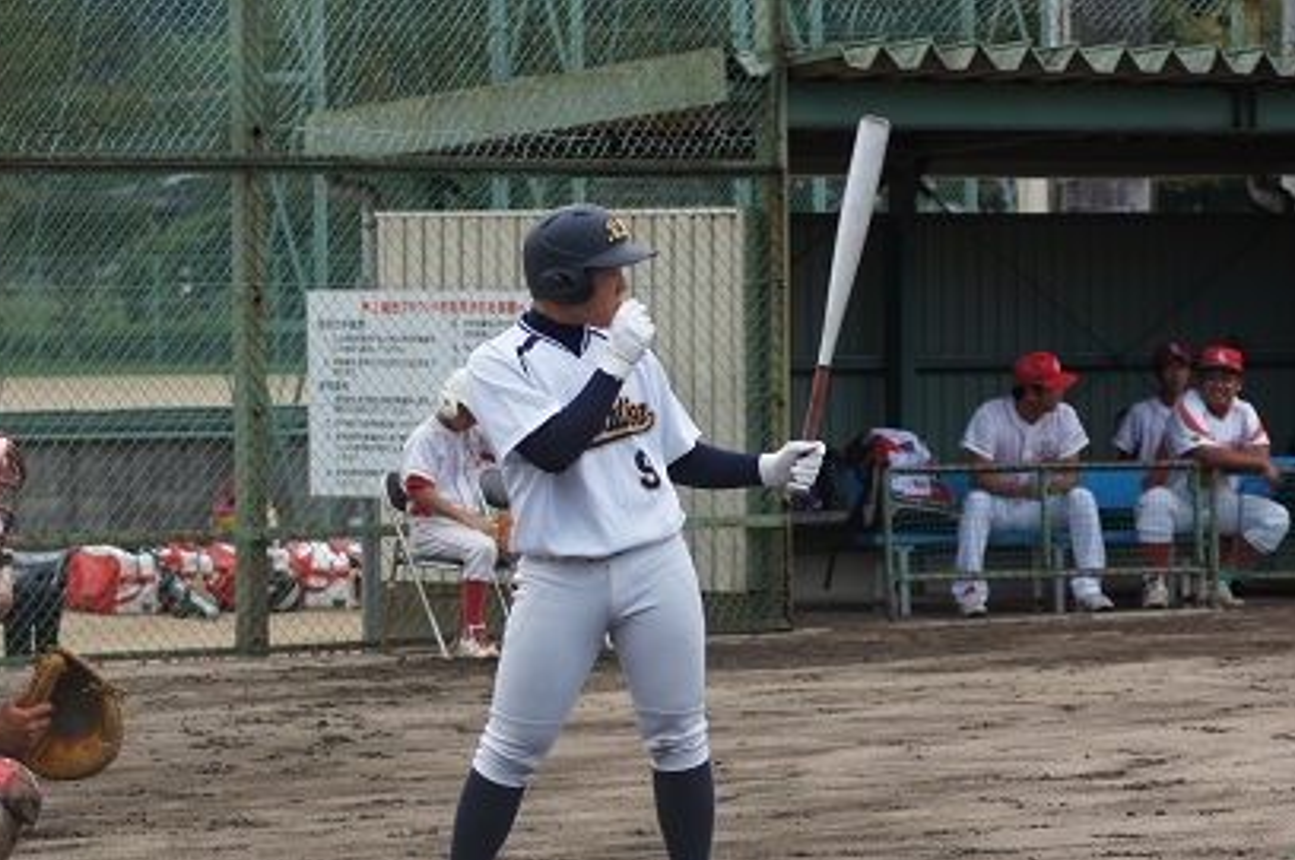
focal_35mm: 217
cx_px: 679
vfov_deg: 6.3
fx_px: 7797
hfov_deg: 9.5
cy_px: 516
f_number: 5.6
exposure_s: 1/200
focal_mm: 120
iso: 100
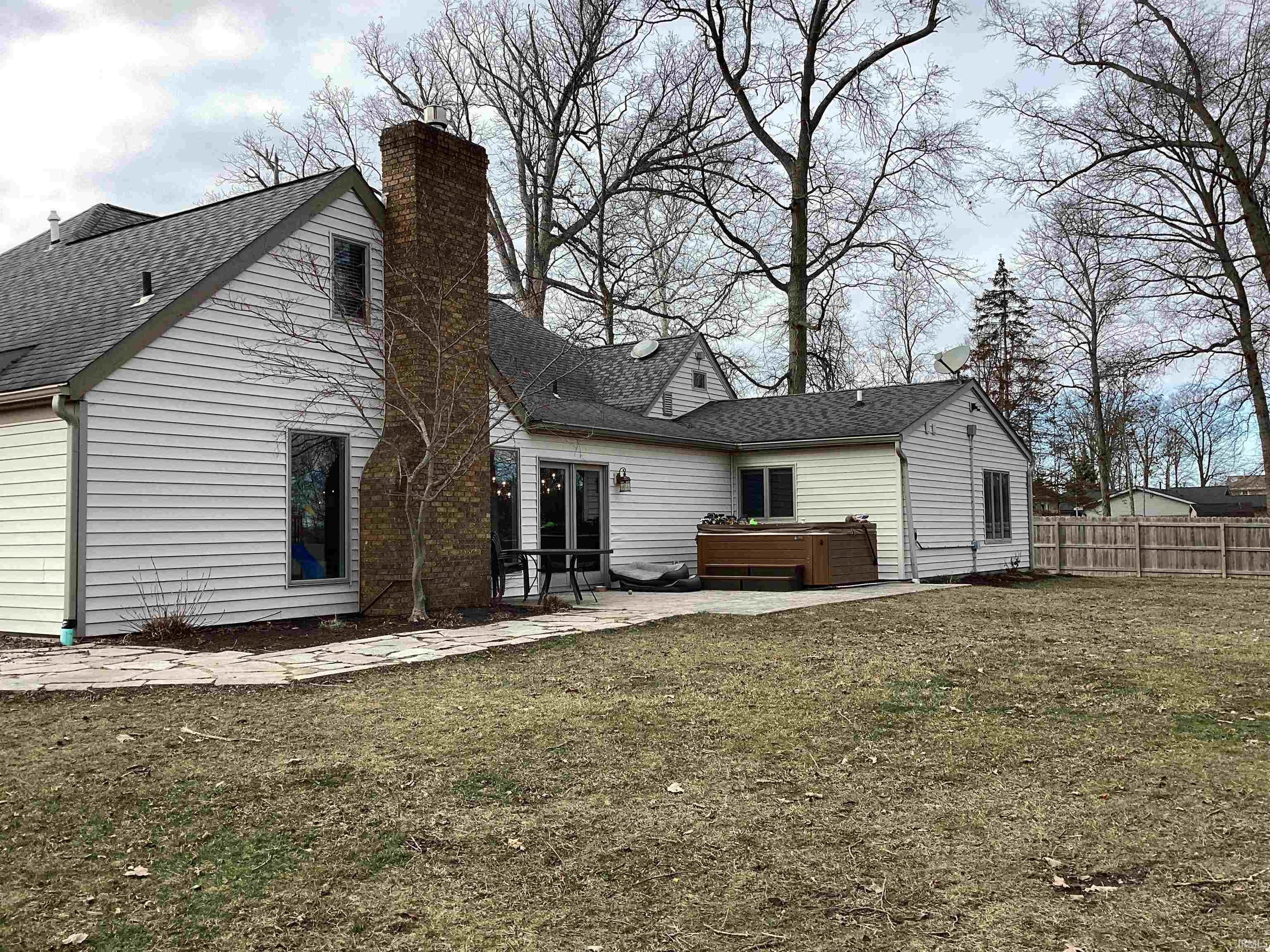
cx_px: 635
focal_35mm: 31
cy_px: 476
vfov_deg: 45.4
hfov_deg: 58.4
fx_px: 1137
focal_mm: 3.3
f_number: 2.4
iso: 25
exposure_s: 1/503
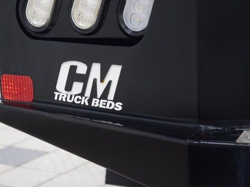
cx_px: 90
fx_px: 982
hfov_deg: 14.5
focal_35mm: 136
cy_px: 81
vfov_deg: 10.9
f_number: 4.5
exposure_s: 1/40
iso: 1600
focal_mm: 70
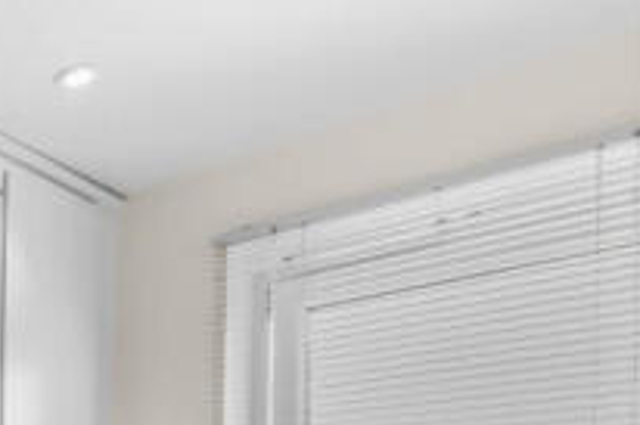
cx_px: -371
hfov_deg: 25.9
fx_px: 906
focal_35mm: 51
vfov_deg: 22.8
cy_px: 588
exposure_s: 3.2
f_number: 8
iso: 320
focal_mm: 16
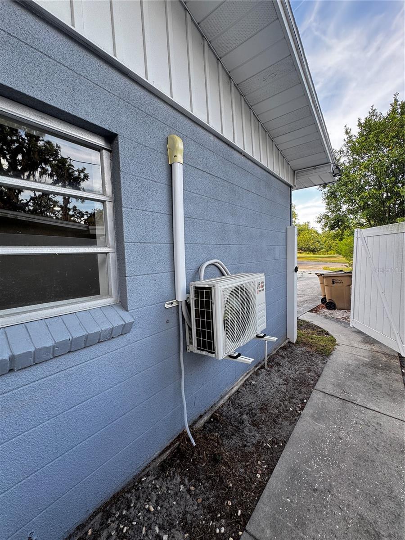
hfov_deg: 85.7
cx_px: 202
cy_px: 270
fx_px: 218
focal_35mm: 14
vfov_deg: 102.1
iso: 80
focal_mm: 2.22
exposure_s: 1/99
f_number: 2.2
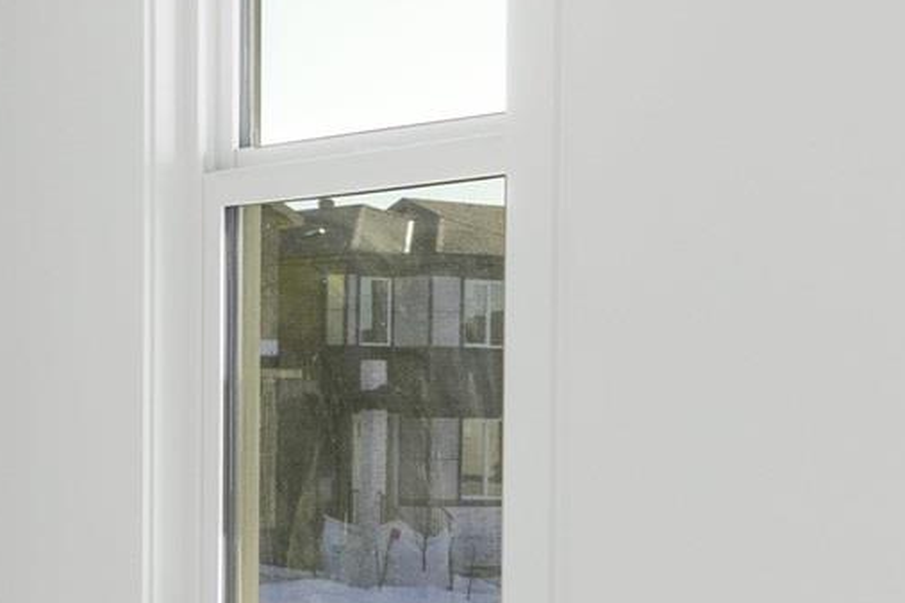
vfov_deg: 13.6
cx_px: 30
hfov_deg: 19.9
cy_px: 551
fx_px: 2514
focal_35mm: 100
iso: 200
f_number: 9.5
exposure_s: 1/15
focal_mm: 11
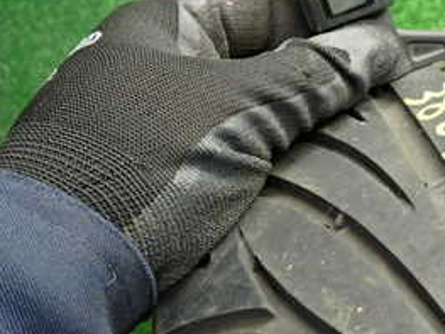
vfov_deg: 25.5
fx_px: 732
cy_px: 103
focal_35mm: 57
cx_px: 396
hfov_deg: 32.2
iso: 320
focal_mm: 4.5
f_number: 2
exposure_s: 1/30
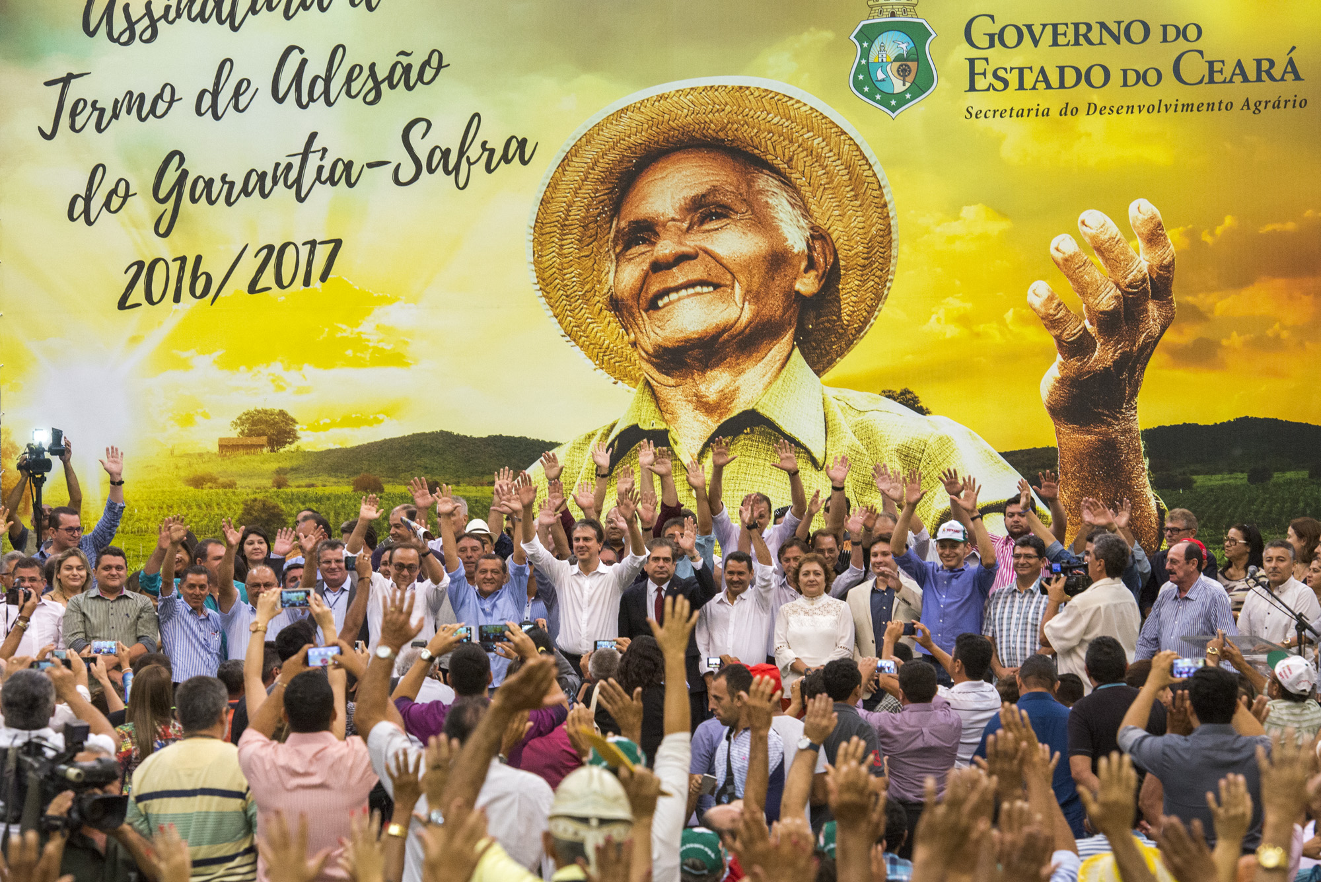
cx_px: 660
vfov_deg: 11.2
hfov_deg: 16.8
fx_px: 4478
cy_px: 441
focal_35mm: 122
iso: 3200
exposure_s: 1/250
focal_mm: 122
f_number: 5.6
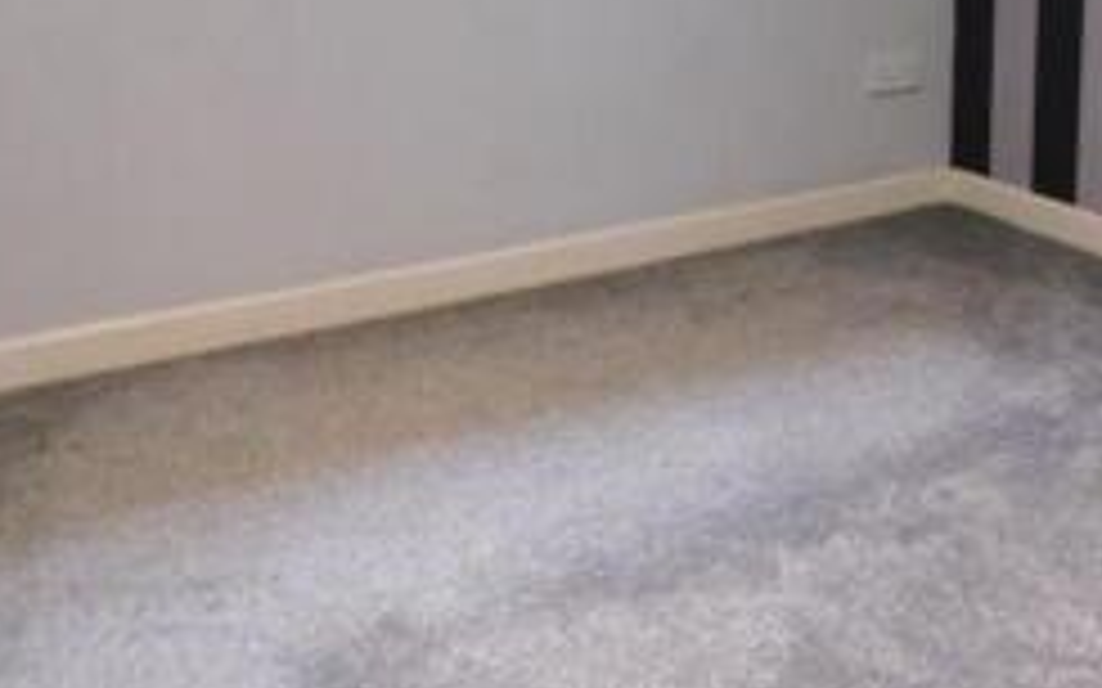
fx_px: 1742
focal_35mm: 58
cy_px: -25
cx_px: 762
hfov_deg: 34.7
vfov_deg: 21.4
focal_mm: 4
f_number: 3
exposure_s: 1/8
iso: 500
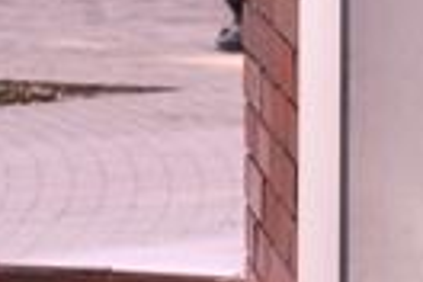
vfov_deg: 2.5
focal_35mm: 556
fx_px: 6532
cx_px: 747
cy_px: -303
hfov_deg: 3.7
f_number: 13
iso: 400
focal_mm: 70
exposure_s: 1/160
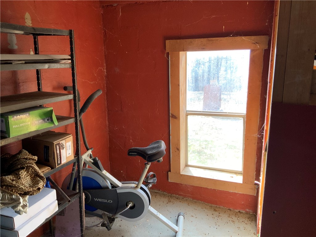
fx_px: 265
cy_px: 118
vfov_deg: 48.2
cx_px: 158
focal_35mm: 29
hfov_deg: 61.7
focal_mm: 3
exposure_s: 1/116
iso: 64
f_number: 1.8
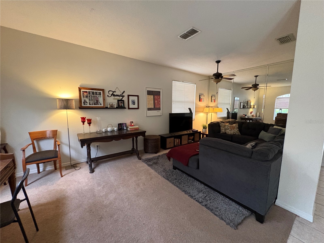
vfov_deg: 85.7
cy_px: 122
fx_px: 131
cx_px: 162
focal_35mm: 14
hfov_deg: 102.1
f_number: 2.2
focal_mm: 2.22
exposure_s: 1/60
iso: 800
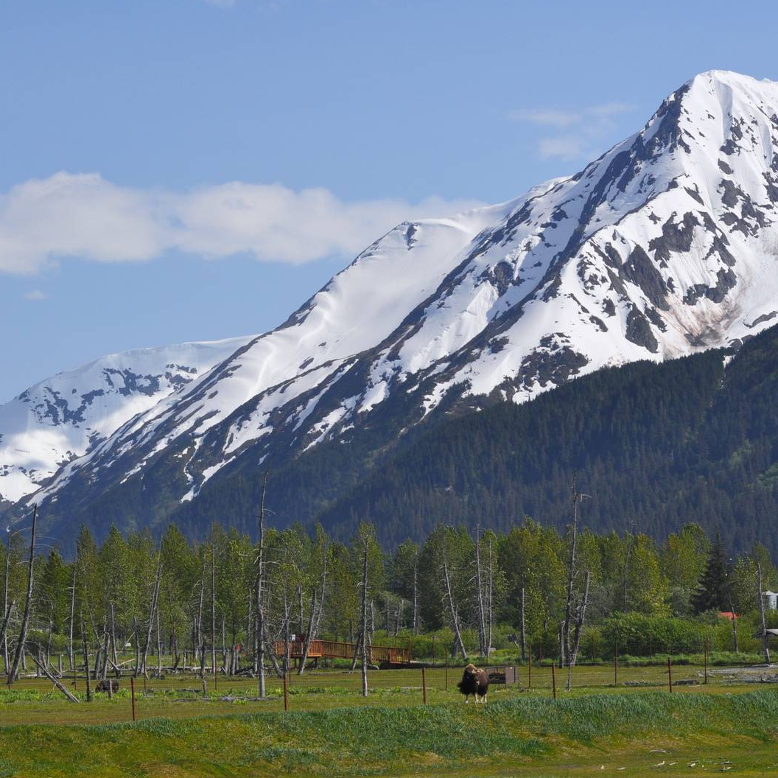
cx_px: 502
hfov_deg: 12.9
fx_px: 3433
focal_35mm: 135
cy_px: 388
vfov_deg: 12.9
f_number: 7.1
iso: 400
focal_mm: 70
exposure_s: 1/2000
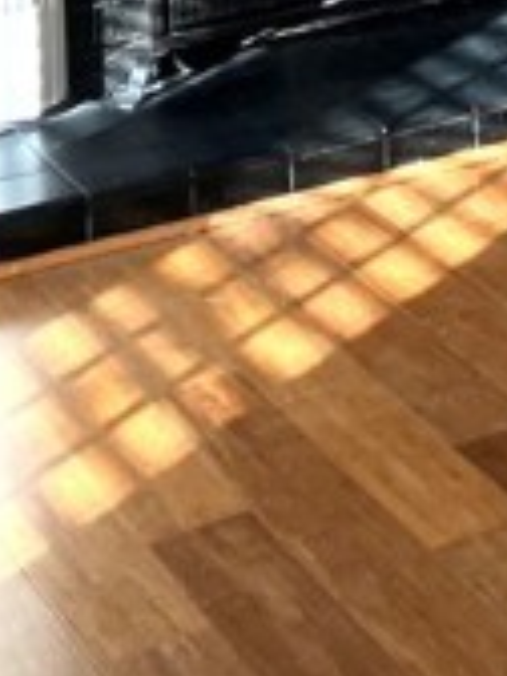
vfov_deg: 13.4
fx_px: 2500
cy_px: -628
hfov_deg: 10.7
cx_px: 978
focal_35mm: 128
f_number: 1.8
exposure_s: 1/120
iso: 80
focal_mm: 3.99
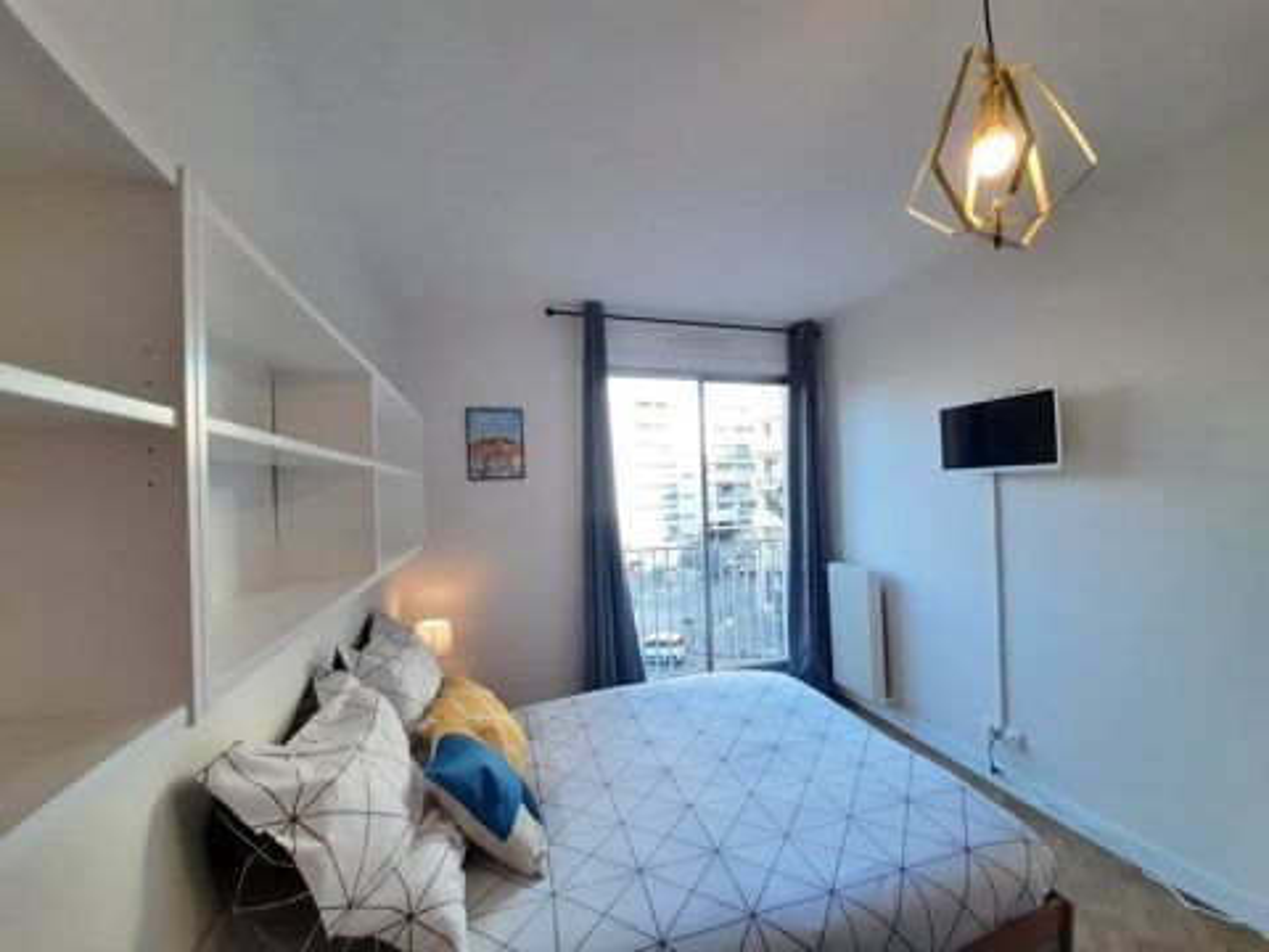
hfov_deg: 106.2
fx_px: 477
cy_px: 476
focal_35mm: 13
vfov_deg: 89.9
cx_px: 634
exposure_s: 1/50
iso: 100
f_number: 2.2
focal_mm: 1.42
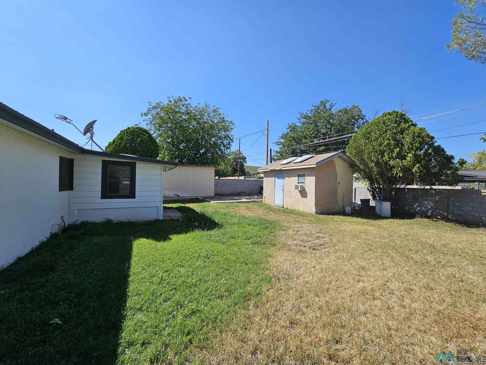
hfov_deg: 106.2
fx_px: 183
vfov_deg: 89.9
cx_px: 243
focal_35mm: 13
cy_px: 182
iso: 50
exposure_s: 1/2359
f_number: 2.2
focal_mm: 2.2
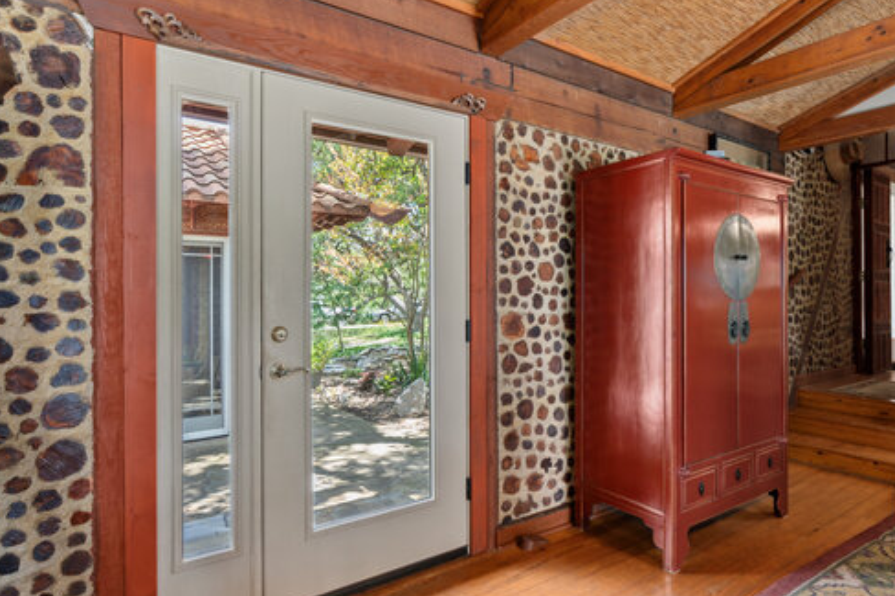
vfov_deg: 59.4
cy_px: 307
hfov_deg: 81.0
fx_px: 522
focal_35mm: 21
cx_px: 490
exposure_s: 1/8
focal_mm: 16
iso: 320
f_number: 7.1
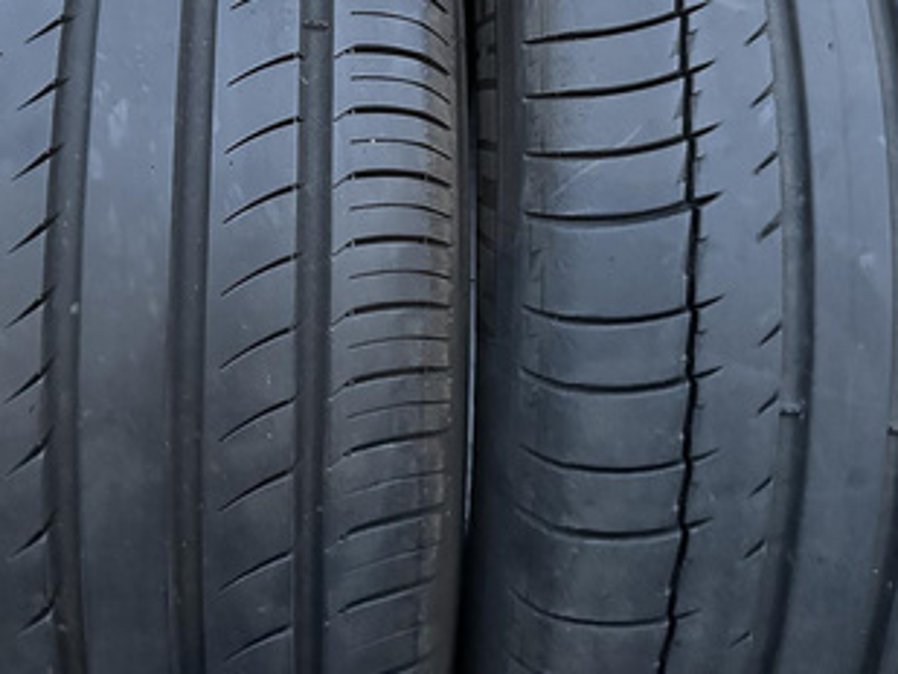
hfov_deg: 52.6
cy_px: 189
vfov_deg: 39.9
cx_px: 439
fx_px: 908
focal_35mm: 35
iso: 1000
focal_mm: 6.86
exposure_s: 1/25
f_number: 1.78
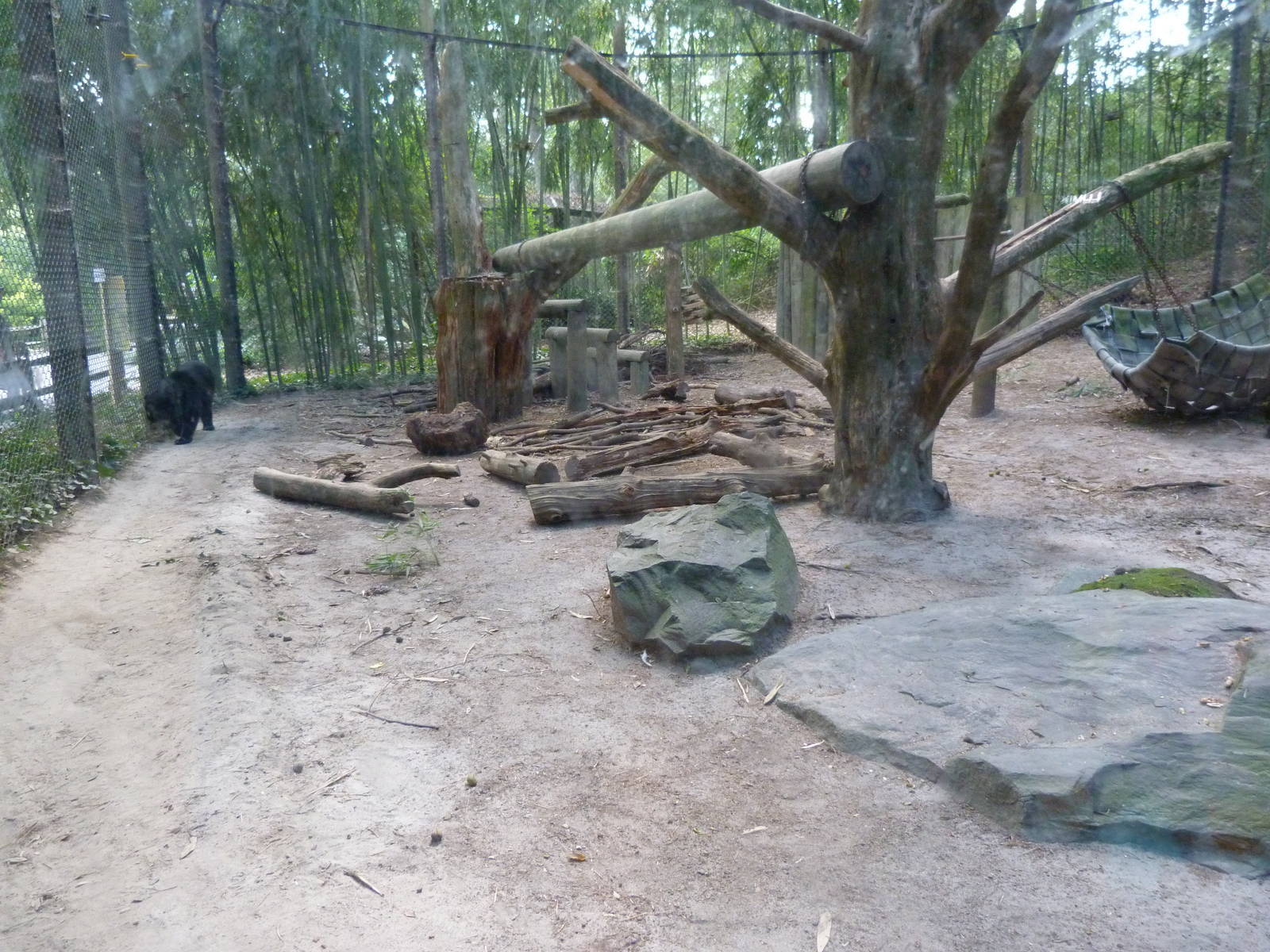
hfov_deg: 69.4
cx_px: 635
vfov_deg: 54.9
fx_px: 917
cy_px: 476
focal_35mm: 25
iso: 400
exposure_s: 1/40
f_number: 2.8
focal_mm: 4.5
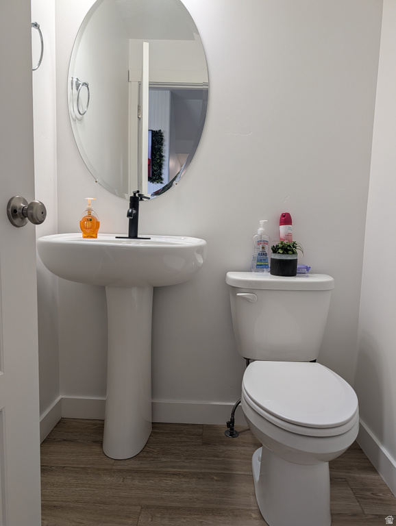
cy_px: 263
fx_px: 365
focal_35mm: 24
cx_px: 198
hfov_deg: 56.9
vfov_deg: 71.5
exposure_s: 1/120
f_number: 1.68
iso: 71
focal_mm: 6.9
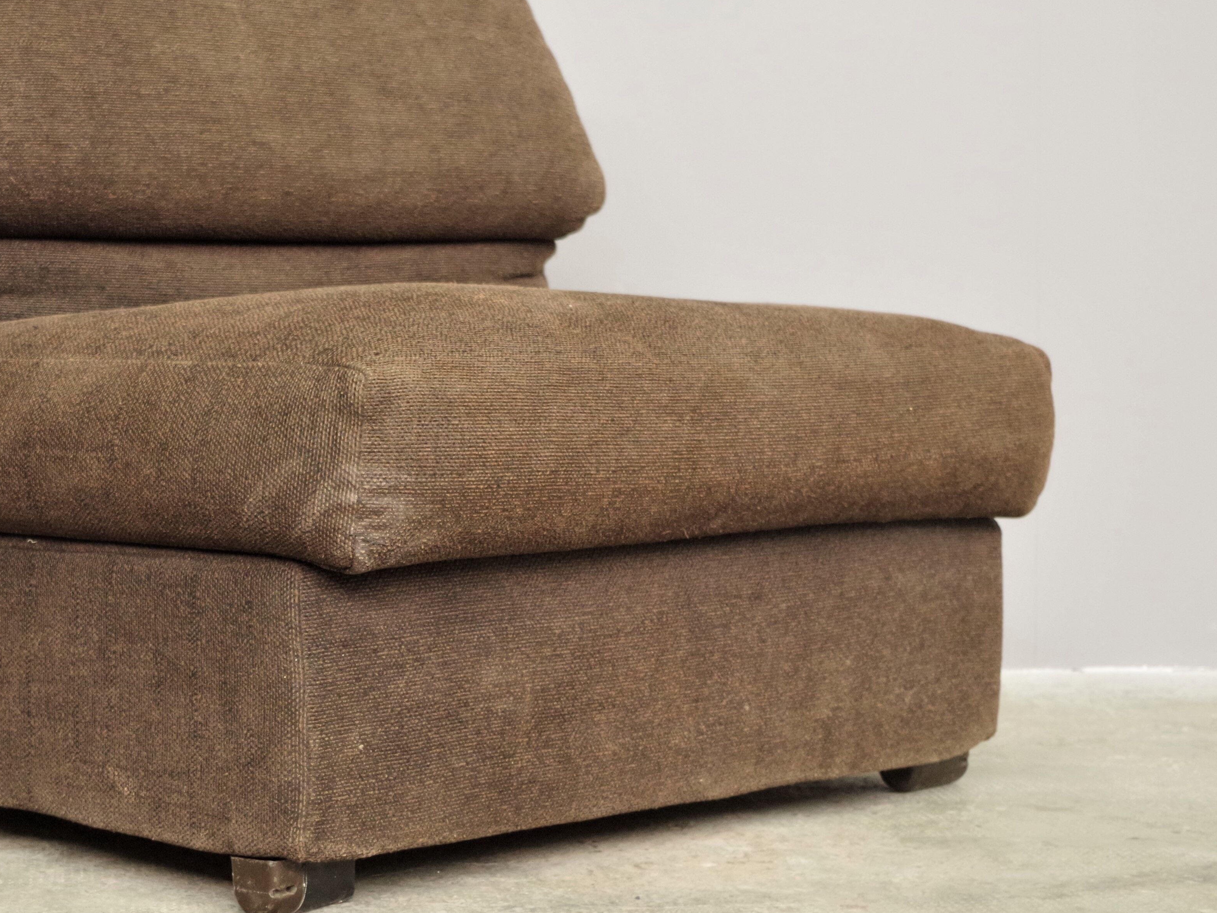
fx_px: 2531
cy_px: 303
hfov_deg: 26.7
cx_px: 306
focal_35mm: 72
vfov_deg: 20.4
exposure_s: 1/20
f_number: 4
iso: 1600
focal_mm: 28.13
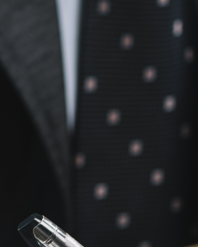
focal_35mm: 484
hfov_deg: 3.2
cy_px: 275
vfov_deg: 4.0
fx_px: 3546
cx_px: 316
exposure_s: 1/160
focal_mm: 105
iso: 200
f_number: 5
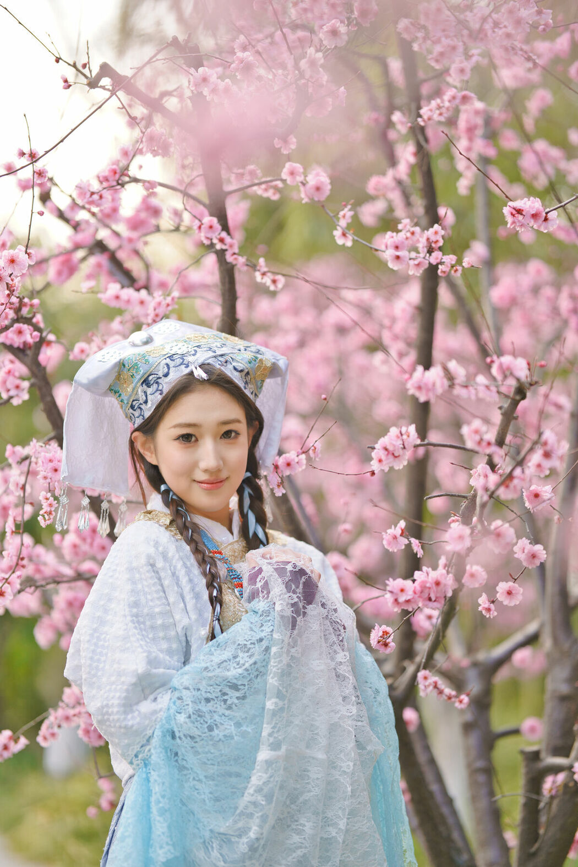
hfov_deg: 16.1
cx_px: 289
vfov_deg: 23.9
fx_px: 2047
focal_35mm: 85
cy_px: 434
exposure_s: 1/1250
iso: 100
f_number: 1.4
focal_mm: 85
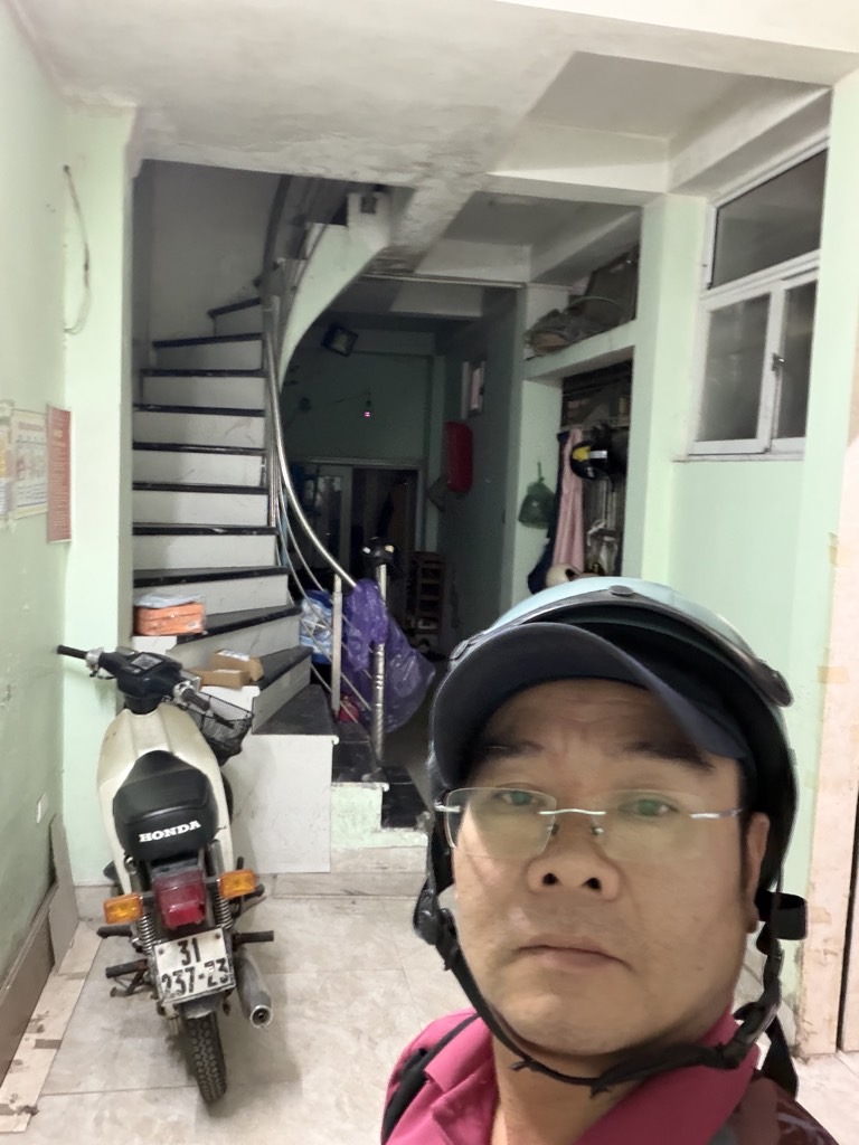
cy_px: 572
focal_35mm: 30
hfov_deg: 46.8
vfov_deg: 60.0
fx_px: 993
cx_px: 430
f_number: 1.9
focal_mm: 2.71
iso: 500
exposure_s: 1/17
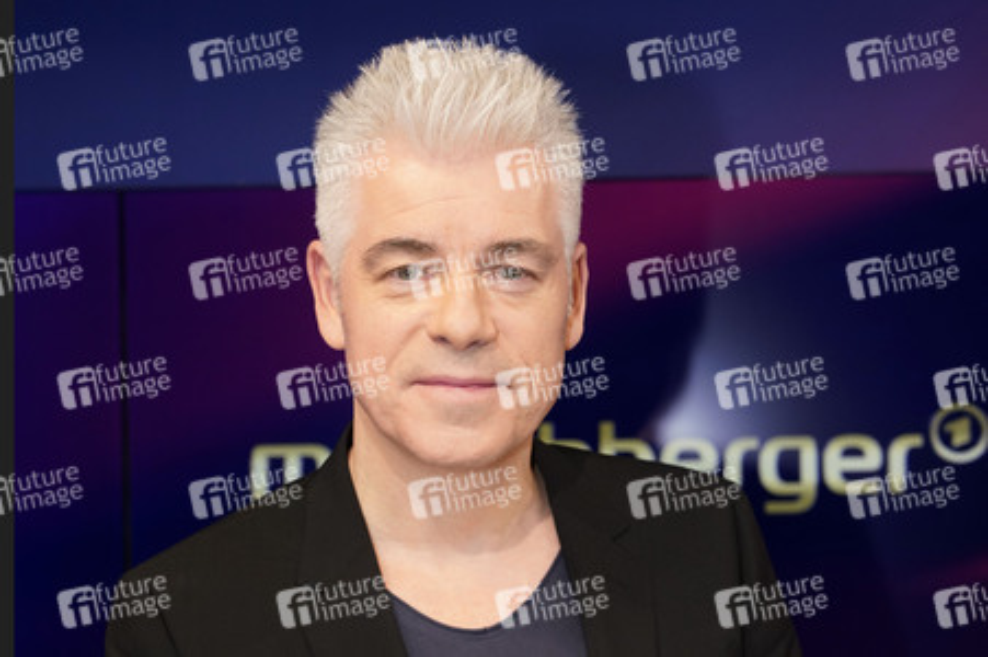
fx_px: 1508
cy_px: 328
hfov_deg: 36.3
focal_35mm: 55
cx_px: 494
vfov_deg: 24.6
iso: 2000
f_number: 5.6
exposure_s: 1/125
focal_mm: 55
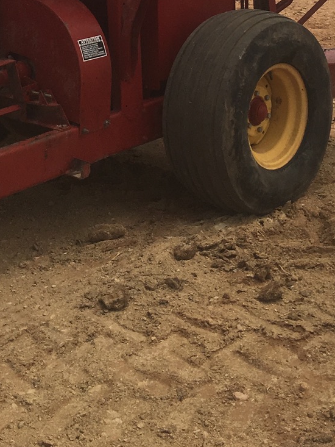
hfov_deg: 18.2
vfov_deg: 21.7
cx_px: 105
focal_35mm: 81
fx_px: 1045
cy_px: -139
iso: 25
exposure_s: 1/2404
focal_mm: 4.15
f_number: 2.2
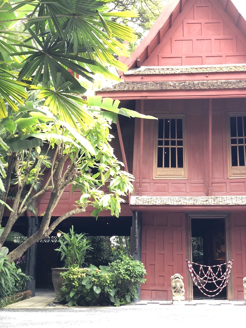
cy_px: 164
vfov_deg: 36.8
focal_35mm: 52
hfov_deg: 28.0
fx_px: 493
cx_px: 123
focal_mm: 6
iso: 40
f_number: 2.4
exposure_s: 1/50
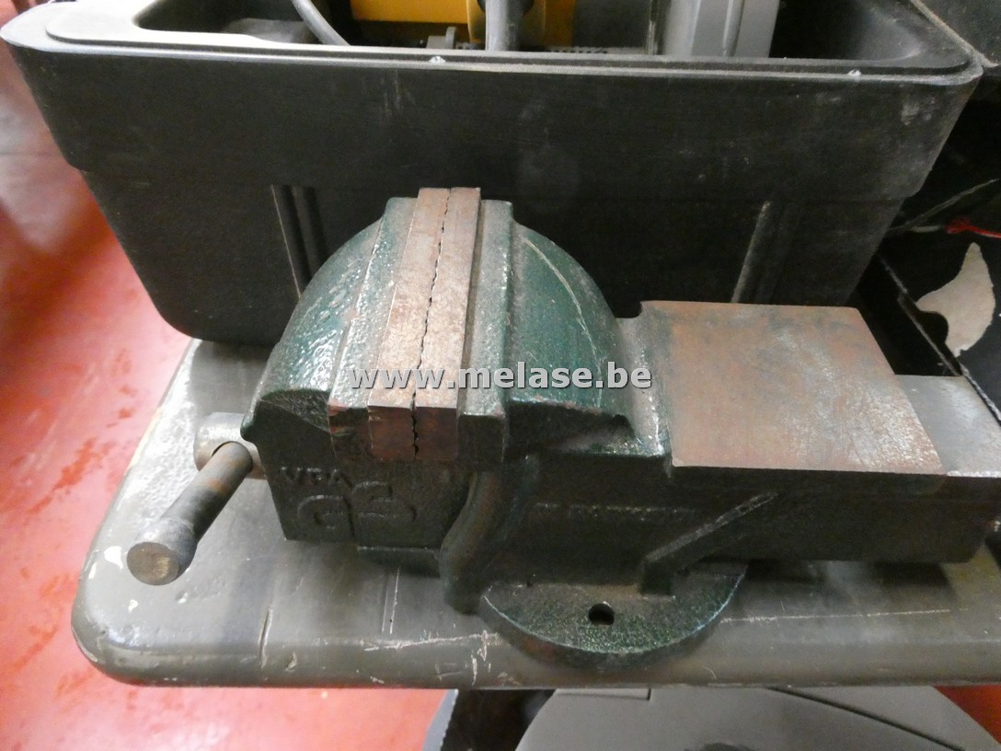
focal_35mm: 24
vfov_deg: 56.8
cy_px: 376
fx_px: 694
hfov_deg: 71.6
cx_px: 500
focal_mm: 4.3
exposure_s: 1/125
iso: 1600
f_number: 3.3
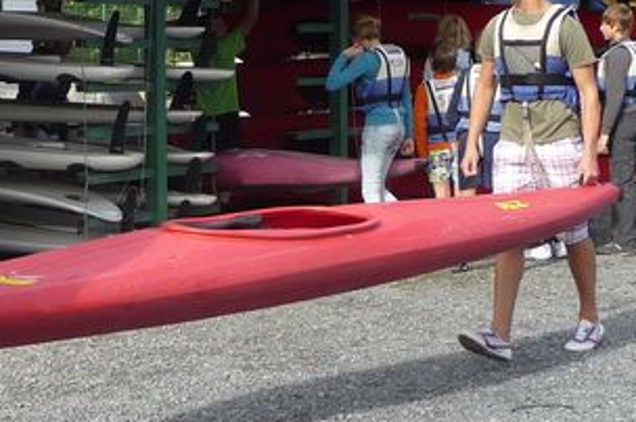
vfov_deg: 12.0
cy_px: 205
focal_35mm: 114
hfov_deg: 17.9
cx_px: 167
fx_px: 2012
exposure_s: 1/320
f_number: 3.8
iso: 100
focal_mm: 6.3
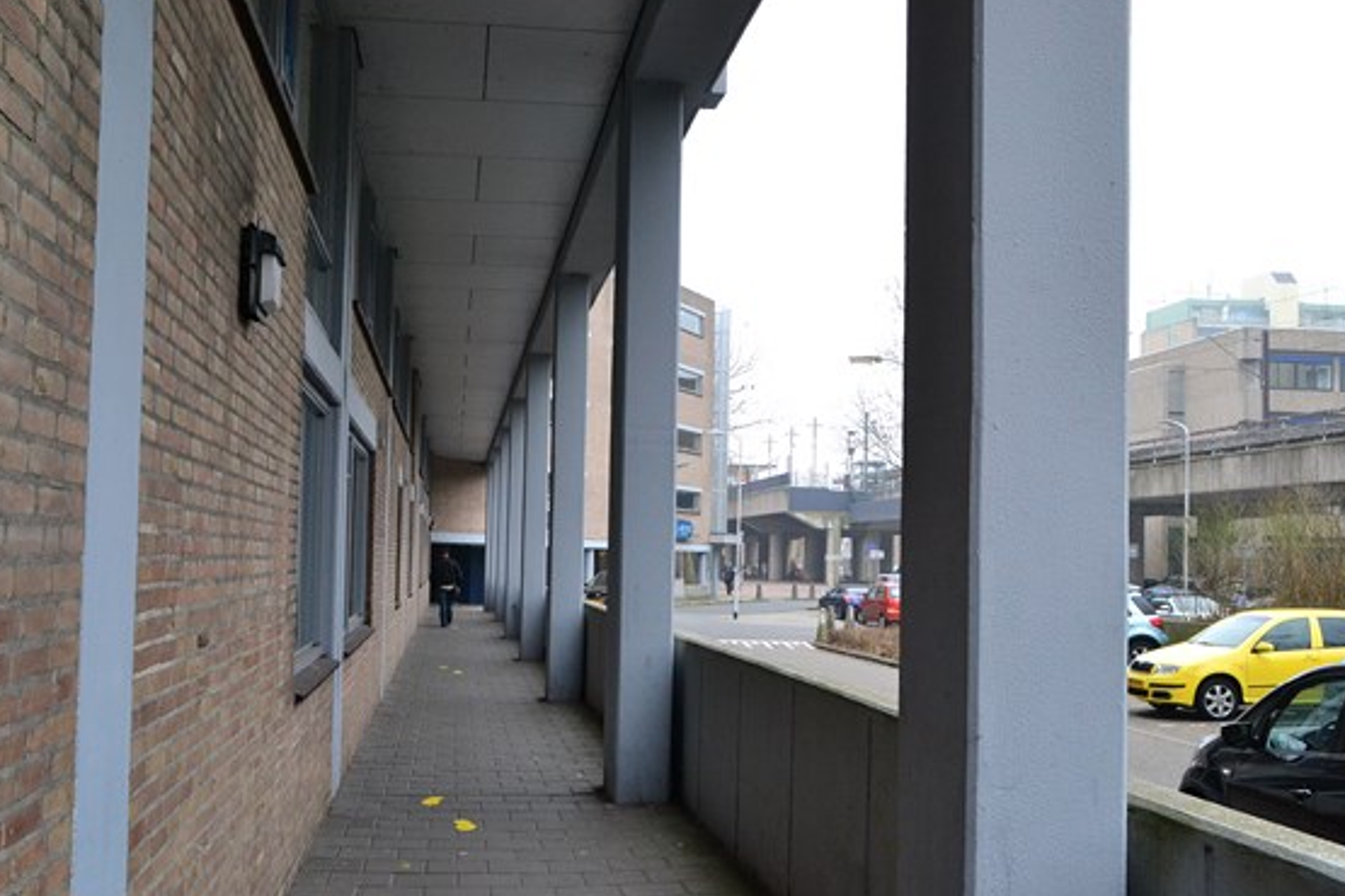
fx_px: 1515
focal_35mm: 41
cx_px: 633
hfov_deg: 47.9
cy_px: 453
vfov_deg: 33.0
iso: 1600
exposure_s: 1/400
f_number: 10
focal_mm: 25
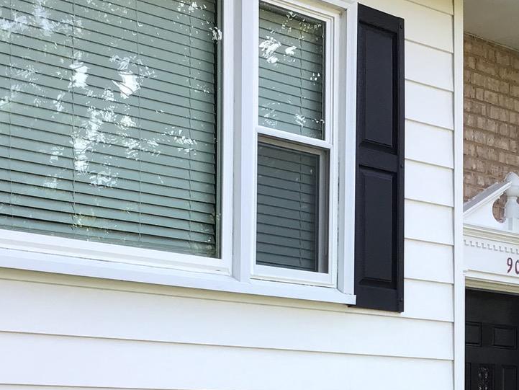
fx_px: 1320
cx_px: 368
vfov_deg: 16.4
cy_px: 391
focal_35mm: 88
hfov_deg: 22.1
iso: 25
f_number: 2.4
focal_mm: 3.3
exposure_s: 1/149
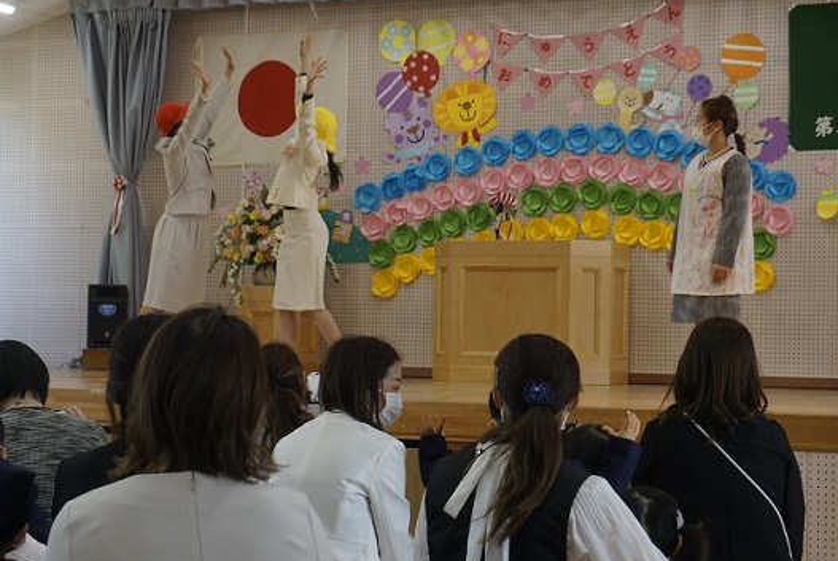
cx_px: 362
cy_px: 280
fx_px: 1981
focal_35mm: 85
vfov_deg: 16.1
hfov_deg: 23.9
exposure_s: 1/160
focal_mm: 44
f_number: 5.6
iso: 800
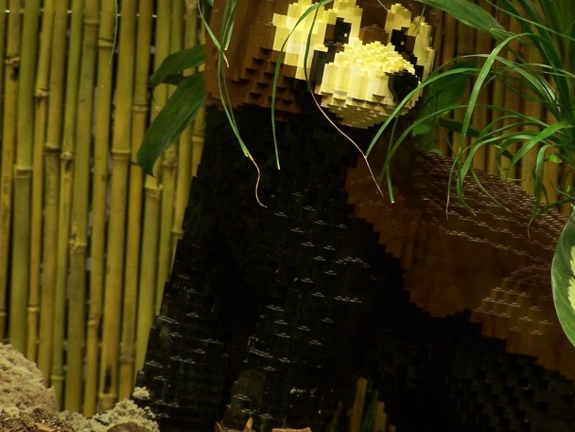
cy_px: 192
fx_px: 5847
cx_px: 376
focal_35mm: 352
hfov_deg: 5.6
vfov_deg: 4.2
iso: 80
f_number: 3.2
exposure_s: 1/2
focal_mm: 34.6
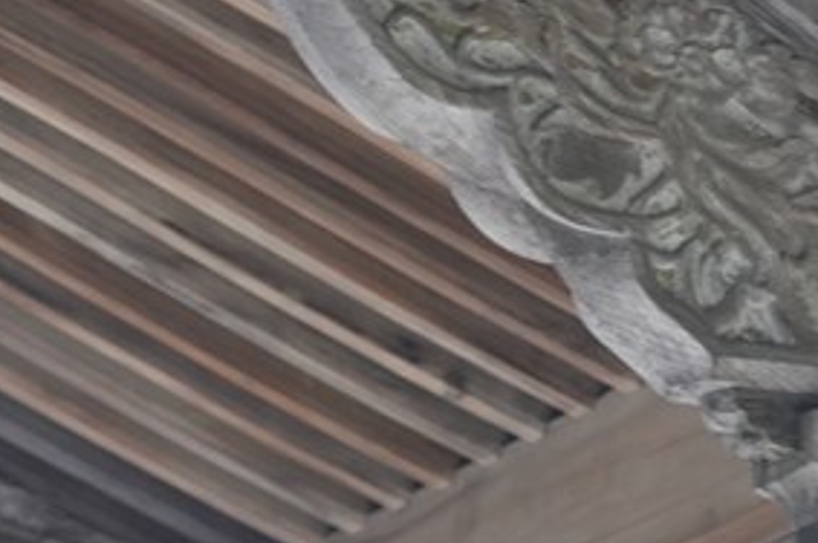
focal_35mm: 326
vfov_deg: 4.2
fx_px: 7399
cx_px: 1119
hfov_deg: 6.3
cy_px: 222
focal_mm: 90
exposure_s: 1/160
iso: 1600
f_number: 4
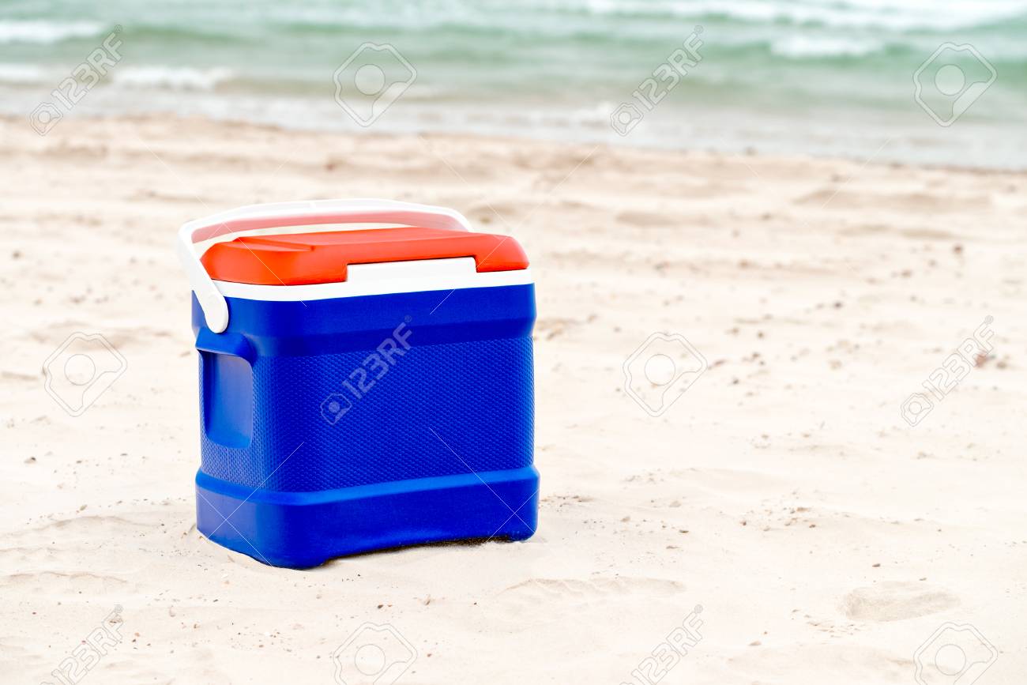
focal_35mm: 98
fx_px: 2796
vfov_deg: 14.0
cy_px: 342
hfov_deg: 20.8
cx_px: 514
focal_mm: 98
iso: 125
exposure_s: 1/250
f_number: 5.6
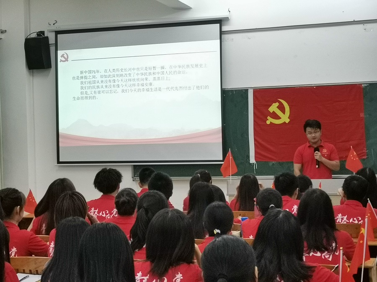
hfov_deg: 27.8
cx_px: 188
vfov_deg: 21.0
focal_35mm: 70
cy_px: 141
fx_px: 762
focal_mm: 4.75
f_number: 1.8
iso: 320
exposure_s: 1/100
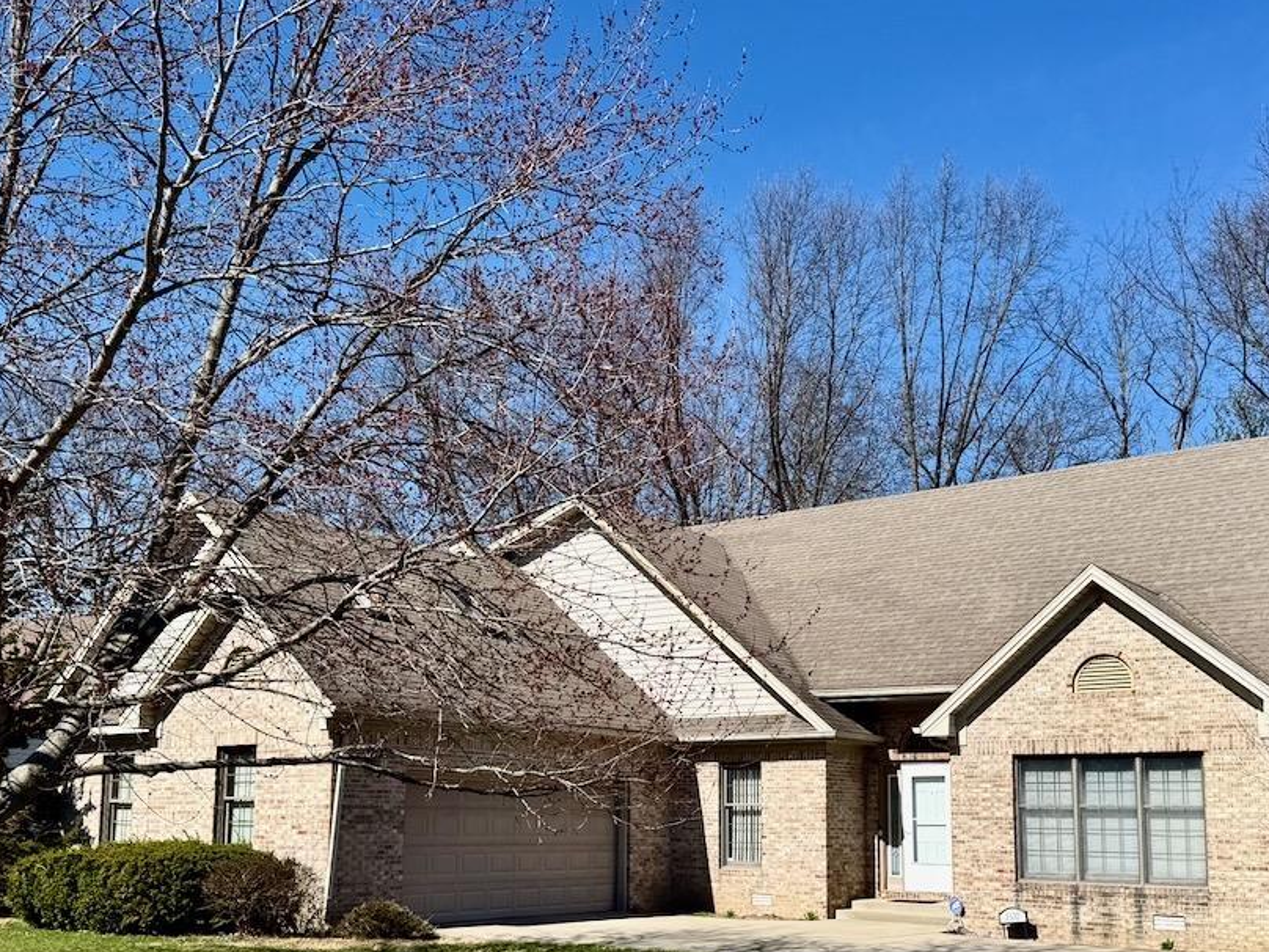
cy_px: 669
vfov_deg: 37.1
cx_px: 666
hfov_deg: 49.0
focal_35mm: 38
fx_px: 1393
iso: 80
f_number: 1.78
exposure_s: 1/4405
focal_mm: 6.76
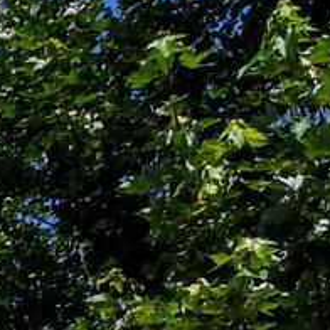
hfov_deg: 6.8
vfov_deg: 8.6
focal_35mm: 160
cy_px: 1077
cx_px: -1197
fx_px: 1726
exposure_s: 1/250
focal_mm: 12
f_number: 11
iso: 100
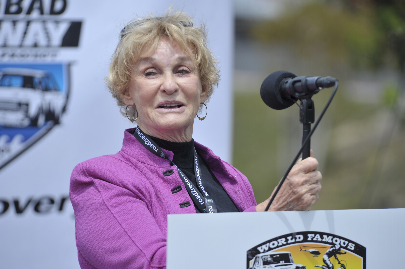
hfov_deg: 7.6
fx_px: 3036
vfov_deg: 5.1
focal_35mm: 270
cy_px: 134
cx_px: 202
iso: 200
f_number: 5.3
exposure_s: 1/1250
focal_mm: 270
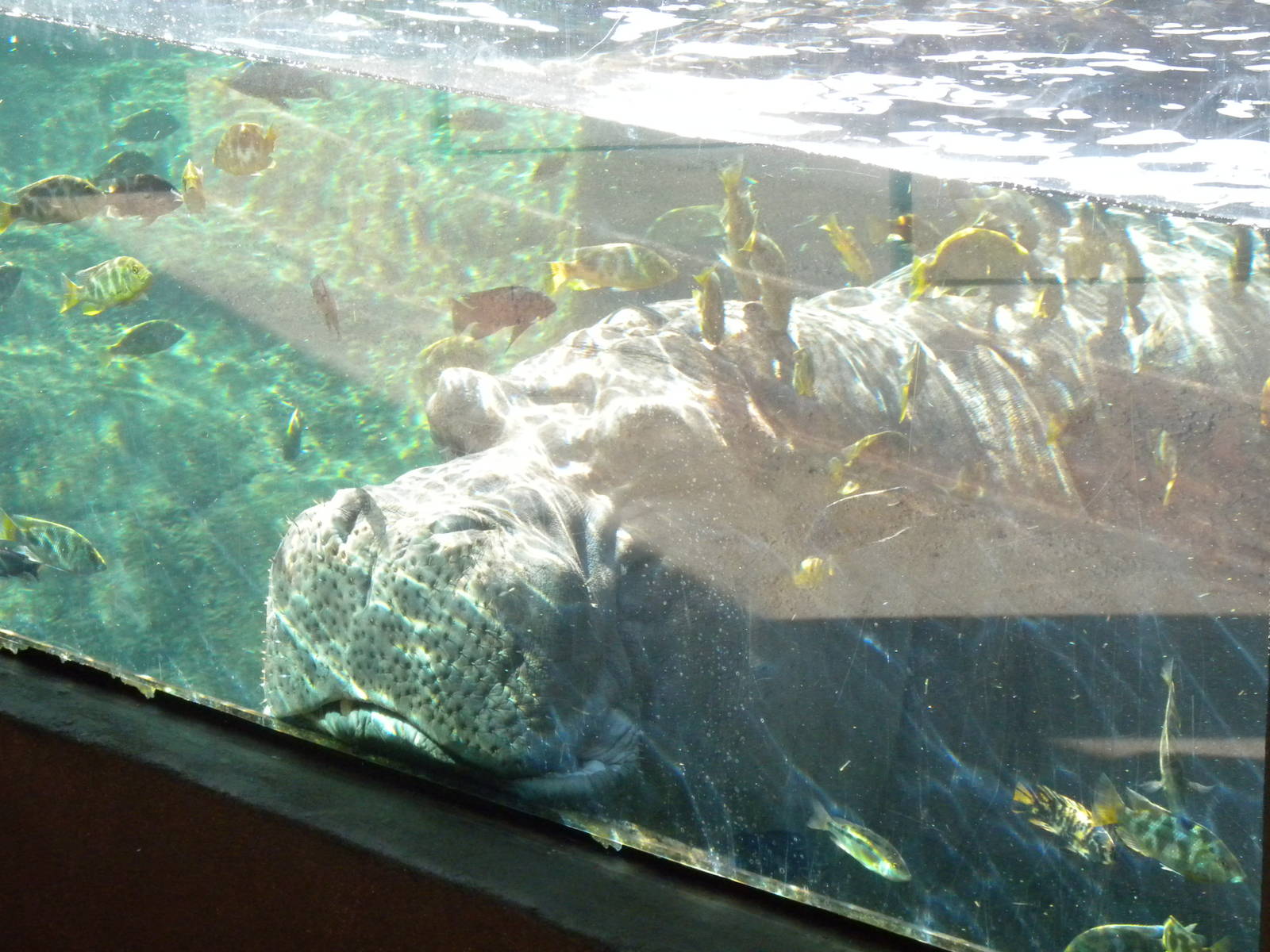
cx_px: 635
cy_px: 476
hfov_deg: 19.6
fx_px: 3669
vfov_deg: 14.8
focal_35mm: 100
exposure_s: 1/208
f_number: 5.1
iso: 400
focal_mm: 17.7
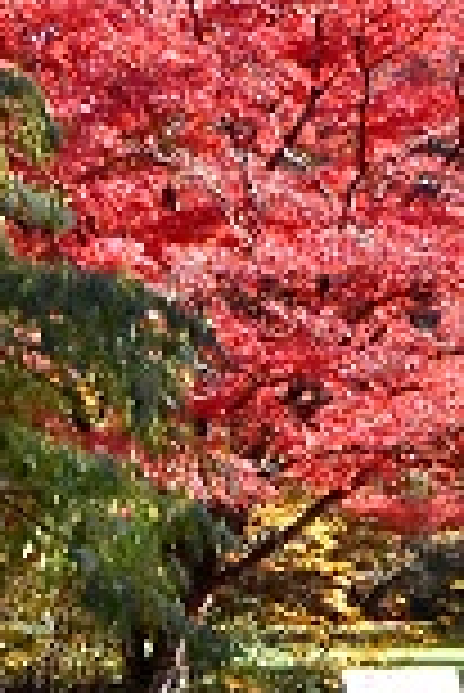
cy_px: 819
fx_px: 3163
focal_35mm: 164
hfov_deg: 8.4
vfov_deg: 12.2
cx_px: 327
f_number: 11
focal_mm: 38
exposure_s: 1/5000
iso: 12800
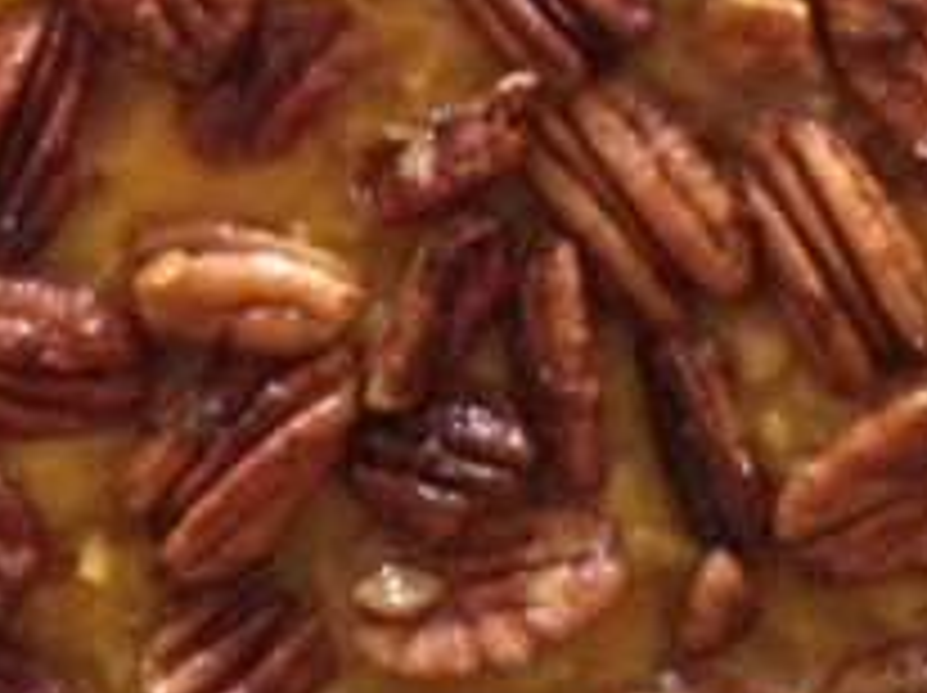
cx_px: 310
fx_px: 2621
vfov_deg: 14.7
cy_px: -76
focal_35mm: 98
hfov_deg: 20.0
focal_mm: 4.28
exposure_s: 1/15
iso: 500
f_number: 2.4
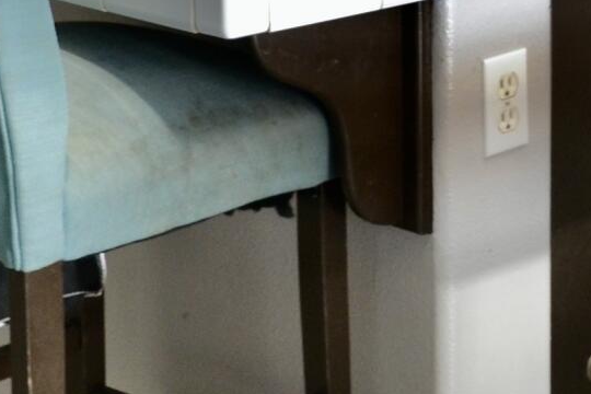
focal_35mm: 150
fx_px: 2462
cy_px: -294
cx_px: 663
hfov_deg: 13.4
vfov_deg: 8.8
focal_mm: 18
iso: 400
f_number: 3.5
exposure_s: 1/10
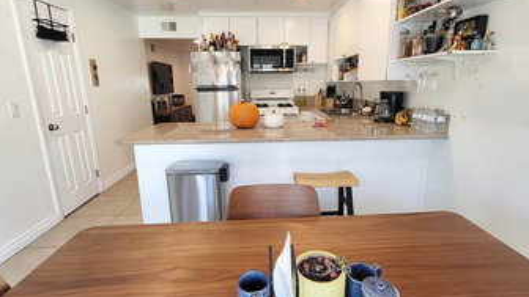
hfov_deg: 92.6
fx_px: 252
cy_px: 143
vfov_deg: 61.0
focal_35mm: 18
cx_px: 273
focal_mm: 1.74
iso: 160
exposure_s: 1/60
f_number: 2.2
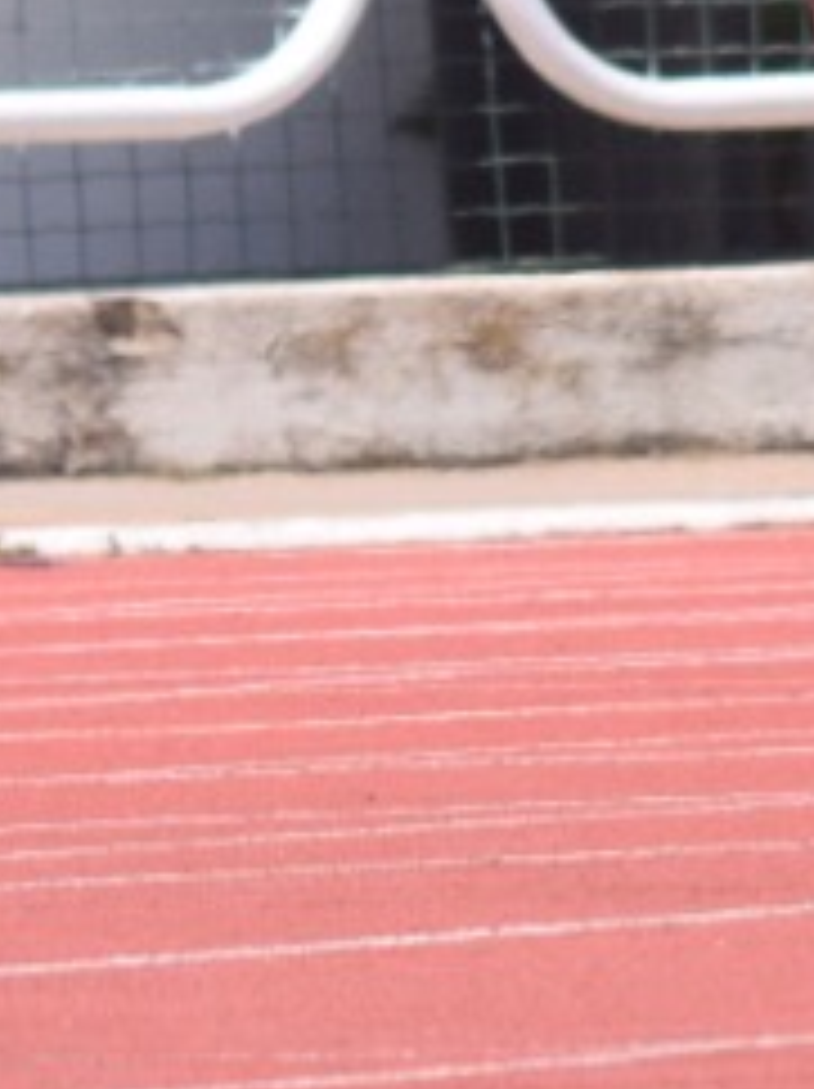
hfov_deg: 1.3
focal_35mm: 1179
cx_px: 729
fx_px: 37031
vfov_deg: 1.7
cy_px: -117
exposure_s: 1/1600
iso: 400
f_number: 7.1
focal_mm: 122
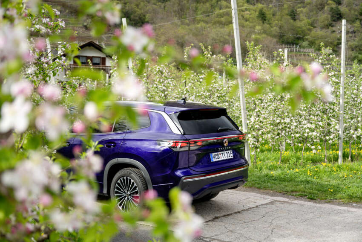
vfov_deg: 32.6
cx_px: 181
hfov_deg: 47.4
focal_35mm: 41
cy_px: 121
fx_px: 412
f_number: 3.2
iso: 64
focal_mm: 41
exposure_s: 1/125
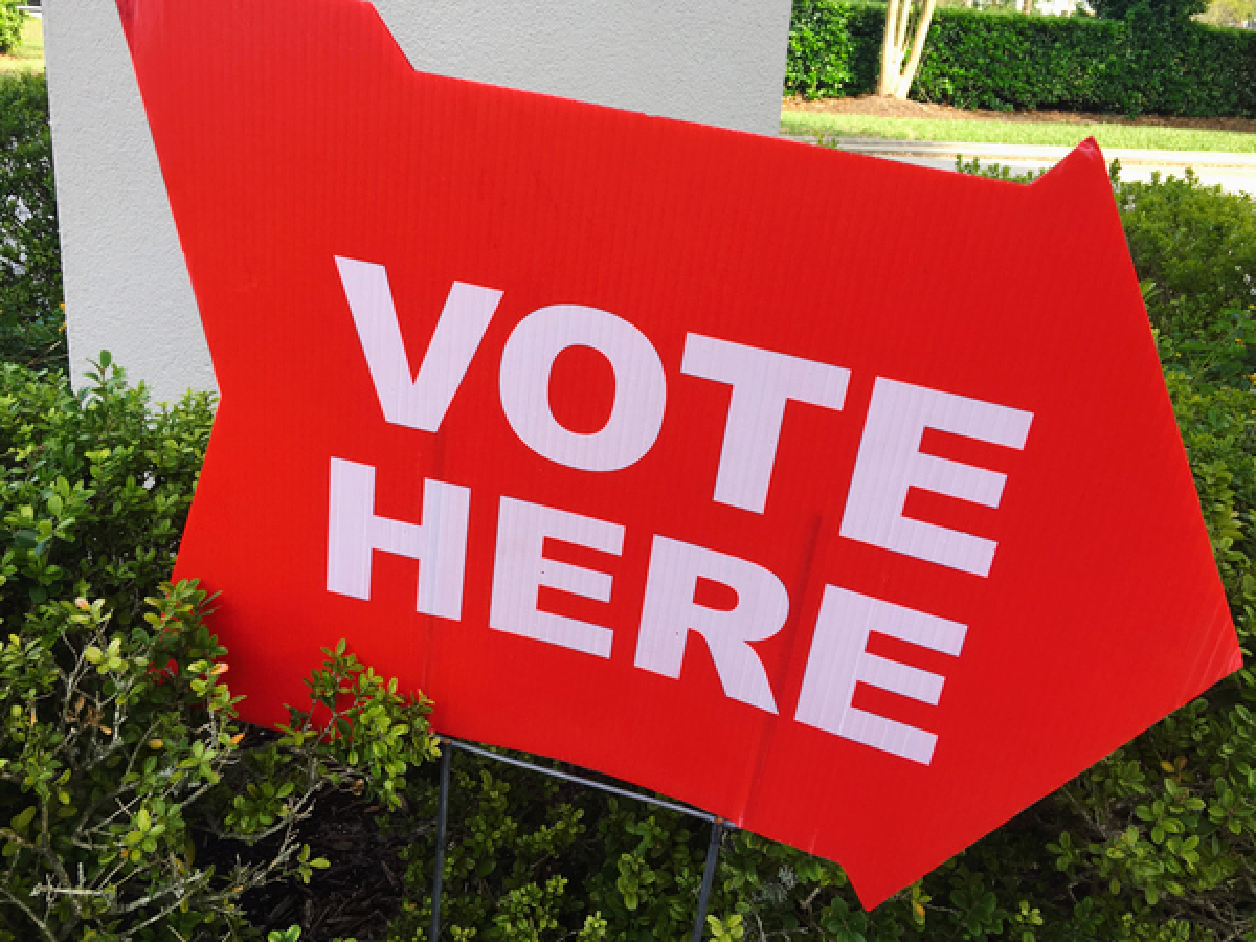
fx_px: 1197
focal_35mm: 33
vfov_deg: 42.9
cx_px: 621
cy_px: 435
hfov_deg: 55.4
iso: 25
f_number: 2.2
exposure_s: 1/127
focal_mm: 4.15
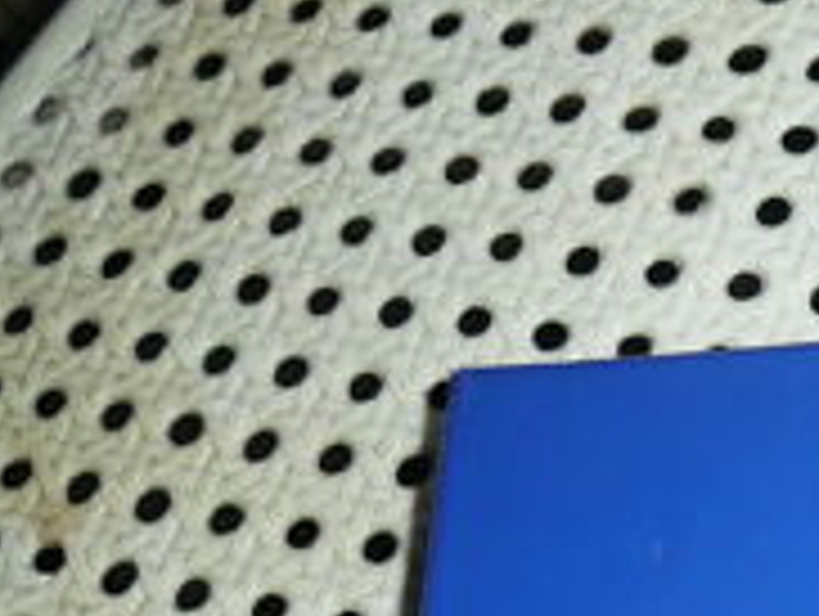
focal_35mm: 100
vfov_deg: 14.3
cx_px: 842
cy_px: 746
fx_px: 2369
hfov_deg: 19.0
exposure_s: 1/30
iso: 100
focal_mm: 5.2
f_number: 3.5
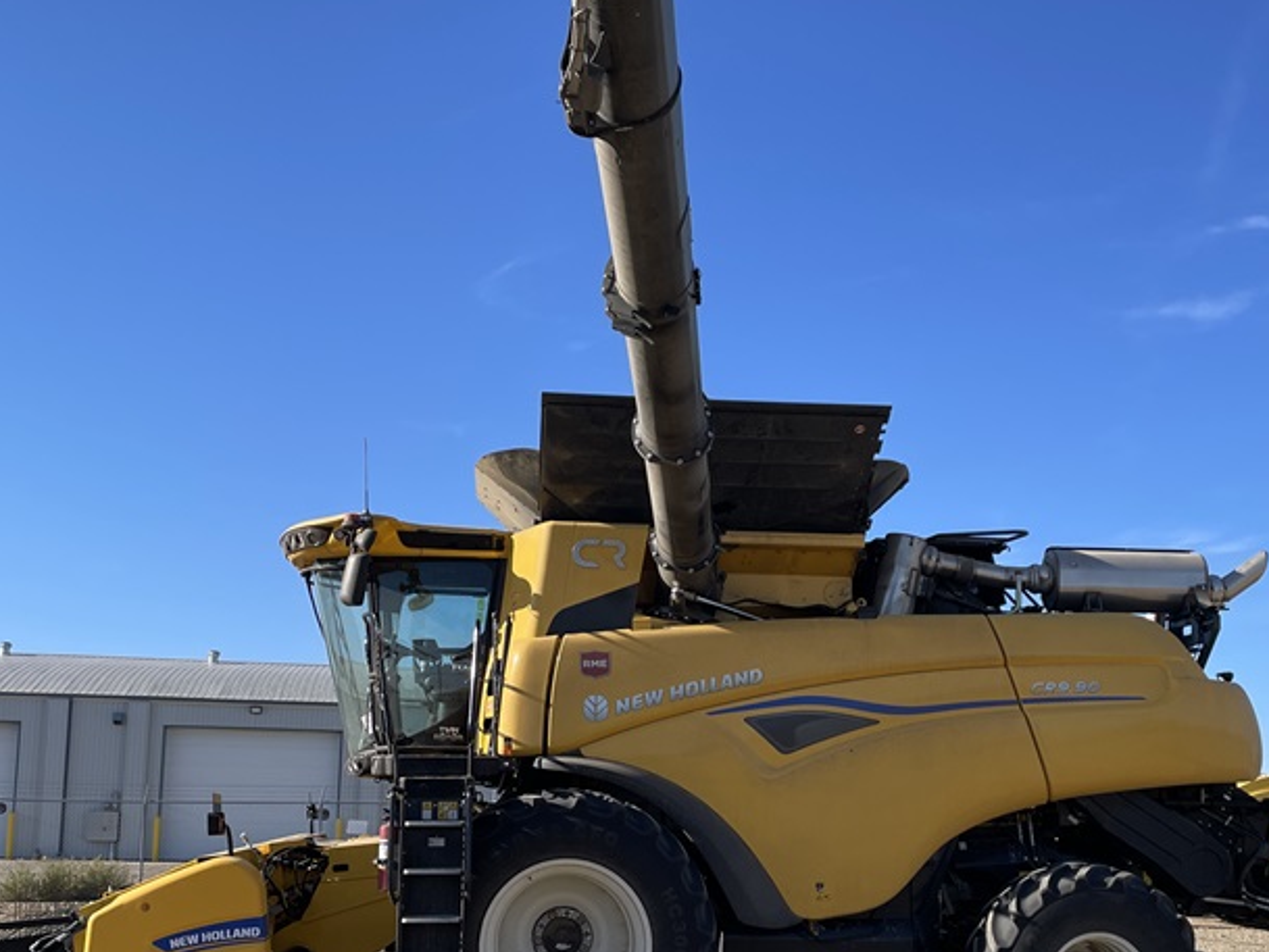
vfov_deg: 33.2
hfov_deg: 43.8
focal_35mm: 43
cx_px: 675
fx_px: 1577
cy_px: 658
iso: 32
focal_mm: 4.2
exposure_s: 1/2618
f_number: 1.6
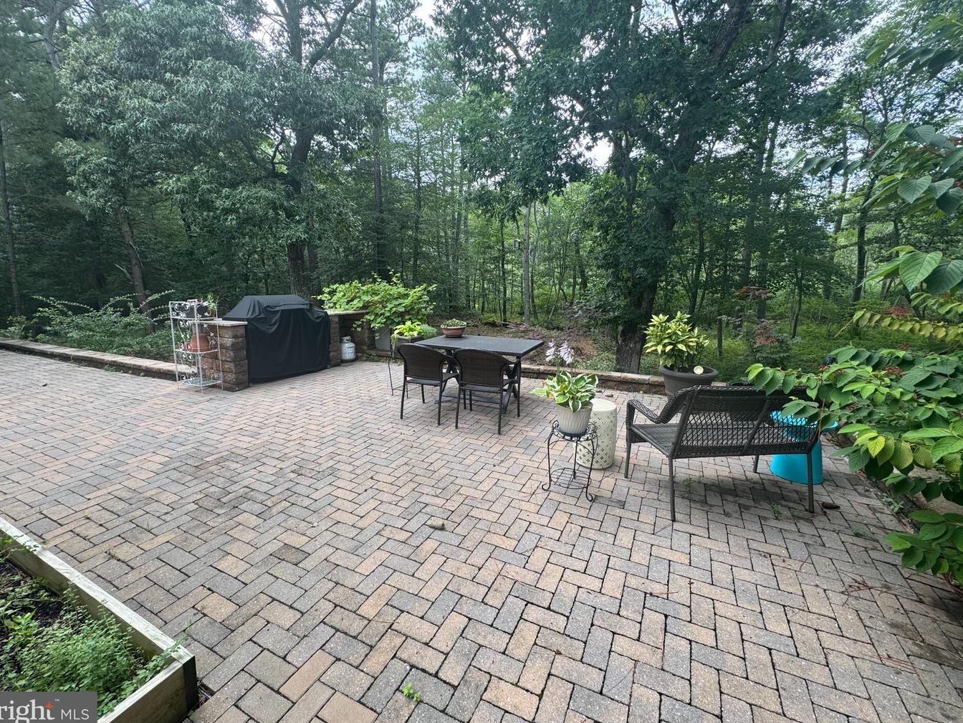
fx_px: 417
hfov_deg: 98.2
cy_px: 346
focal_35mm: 15
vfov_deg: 81.7
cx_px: 487
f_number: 2.2
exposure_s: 1/147
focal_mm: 2.22
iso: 40
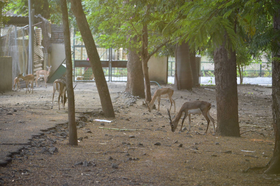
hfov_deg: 9.2
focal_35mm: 225
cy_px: 93
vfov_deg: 6.1
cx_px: 140
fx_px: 1747
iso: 1600
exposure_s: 1/125
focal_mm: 150
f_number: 4.8
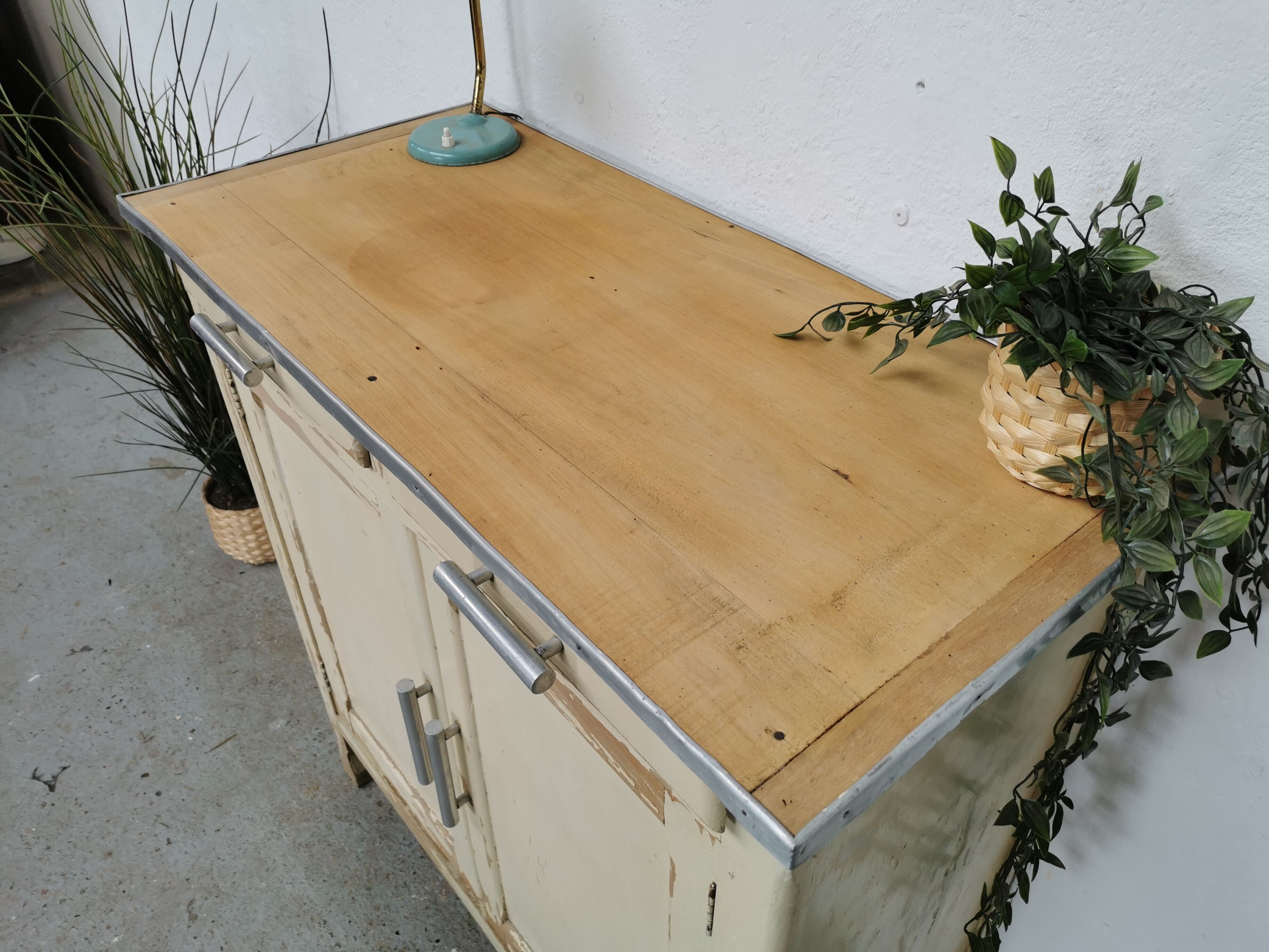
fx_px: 990
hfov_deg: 65.3
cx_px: 634
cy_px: 476
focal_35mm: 27
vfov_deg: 51.4
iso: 50
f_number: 1.8
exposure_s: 1/106
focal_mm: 5.58
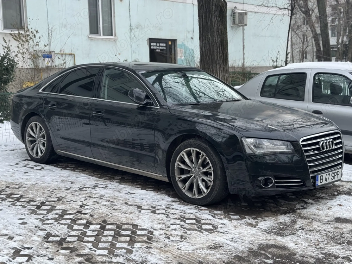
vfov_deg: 30.3
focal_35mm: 48
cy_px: 132
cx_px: 176
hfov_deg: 39.7
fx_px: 488
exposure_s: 1/939
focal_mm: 6.76
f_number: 1.78
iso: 64
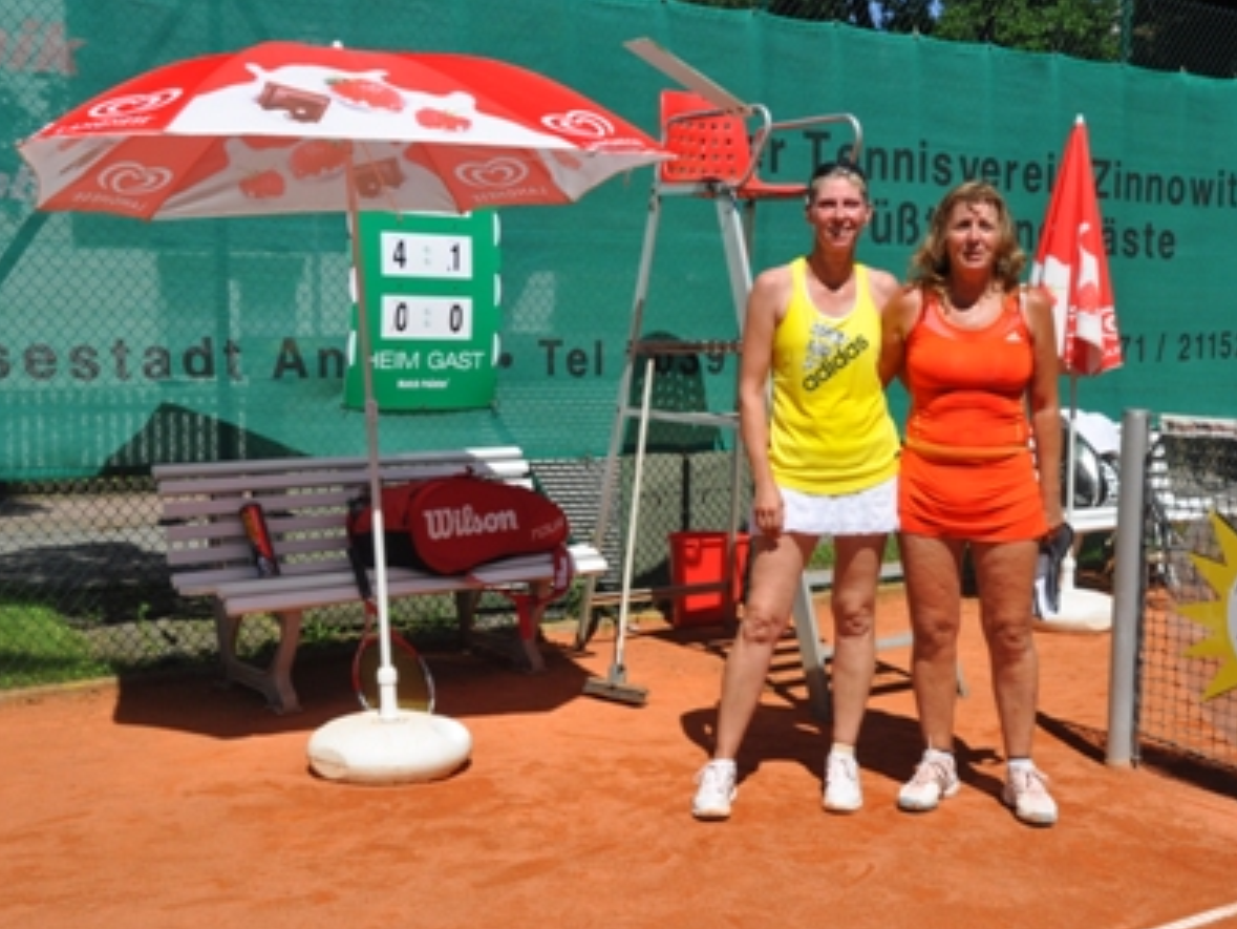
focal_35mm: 46
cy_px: 466
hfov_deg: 41.2
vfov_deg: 31.5
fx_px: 1644
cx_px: 674
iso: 200
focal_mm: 28
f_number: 11
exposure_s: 1/500
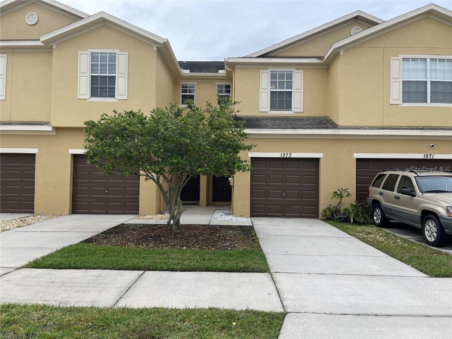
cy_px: 170
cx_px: 226
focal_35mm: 26
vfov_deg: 53.1
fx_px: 339
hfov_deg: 67.3
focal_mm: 5.1
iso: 50
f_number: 1.6
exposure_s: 1/2012
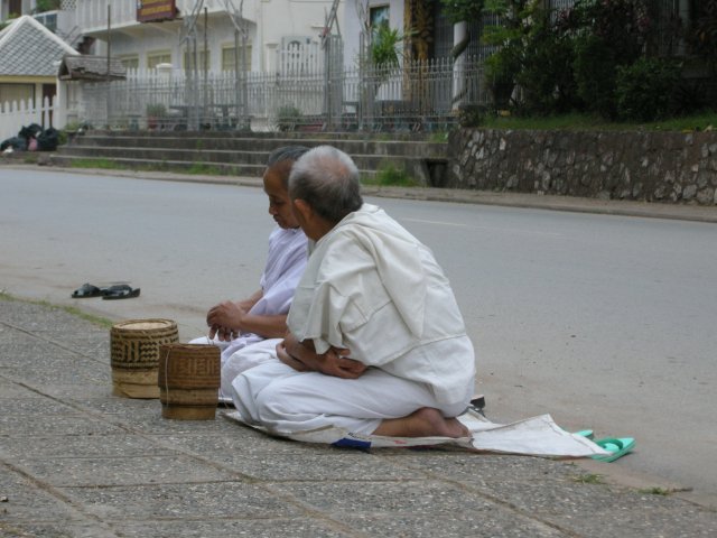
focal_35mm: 126
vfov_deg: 11.8
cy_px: 269
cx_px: 358
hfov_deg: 15.6
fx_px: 2610
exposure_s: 1/8
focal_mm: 26.3
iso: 122
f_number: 5.3
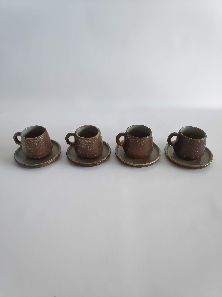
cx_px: 111
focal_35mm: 20
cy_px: 148
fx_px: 171
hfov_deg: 66.0
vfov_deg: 81.7
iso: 550
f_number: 1.9
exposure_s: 1/100
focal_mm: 3.94
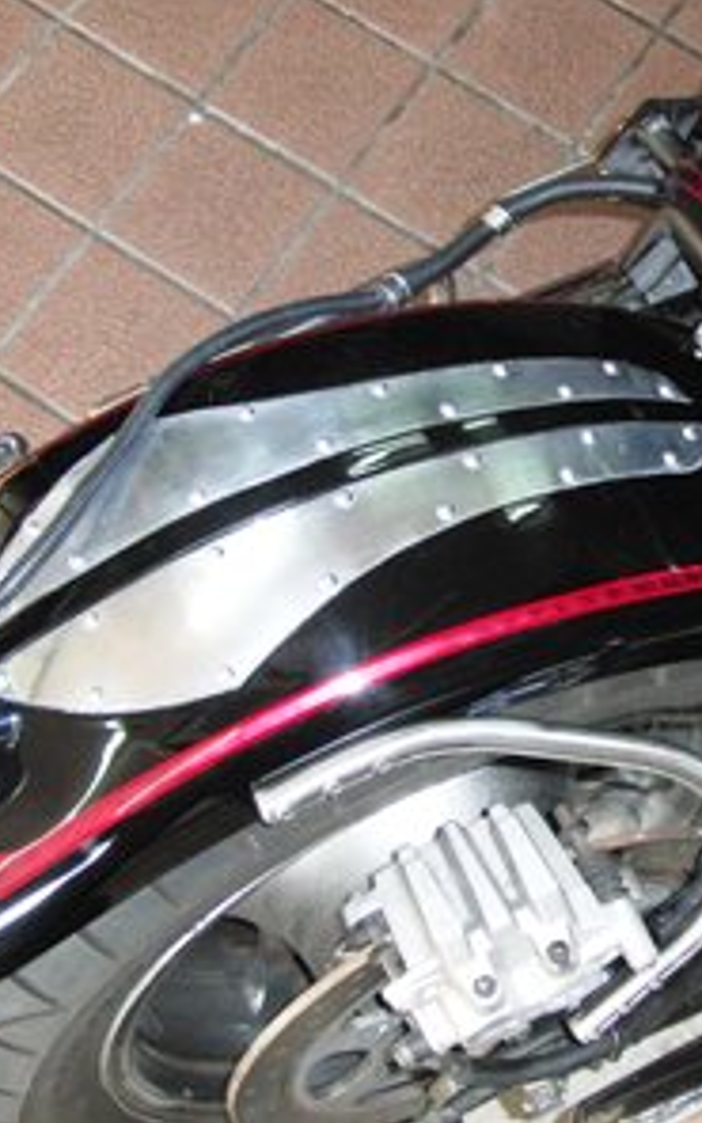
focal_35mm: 53
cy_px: 558
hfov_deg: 23.7
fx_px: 1622
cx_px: 649
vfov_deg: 38.2
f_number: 3.6
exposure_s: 1/60
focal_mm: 6.42
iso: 400
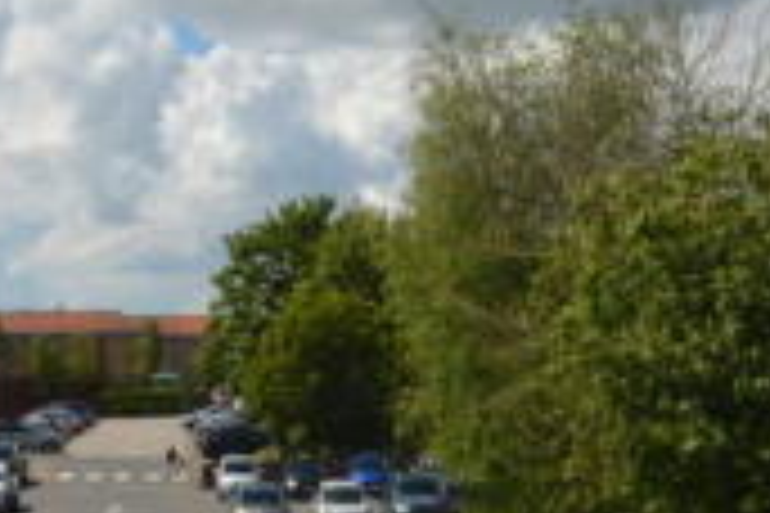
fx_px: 1476
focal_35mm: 69
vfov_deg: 19.6
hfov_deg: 28.8
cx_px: 194
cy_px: 382
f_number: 11
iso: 100
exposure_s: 1/200
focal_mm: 12
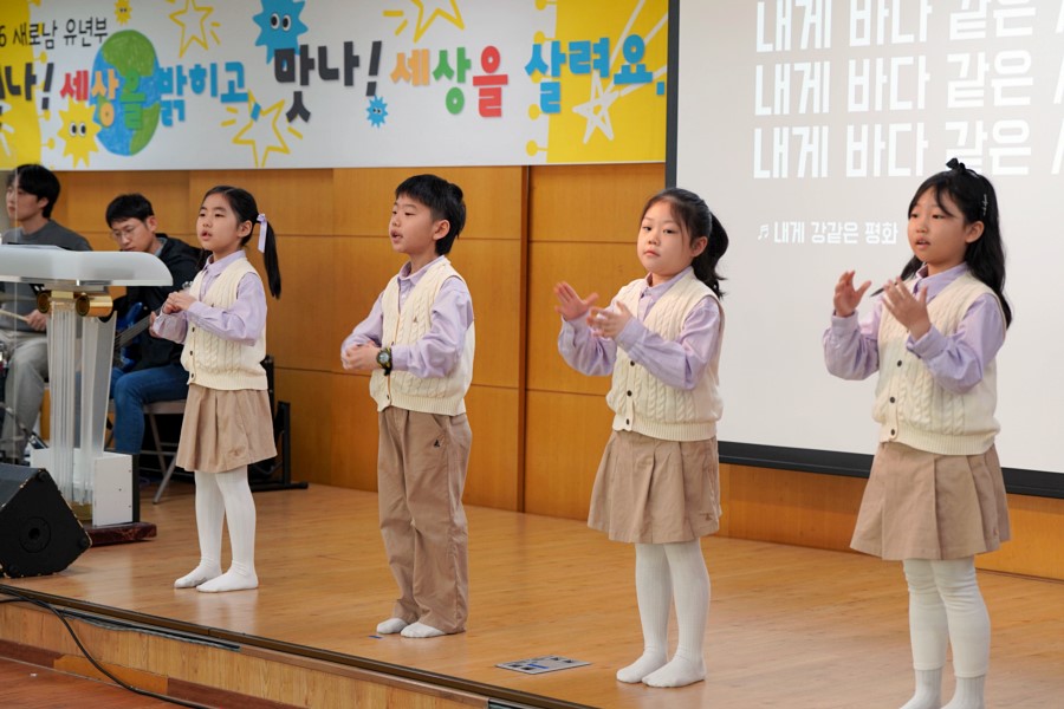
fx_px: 2335
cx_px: 532
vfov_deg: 17.3
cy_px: 354
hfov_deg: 25.7
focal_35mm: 79
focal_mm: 79
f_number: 4
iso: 800
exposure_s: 1/160
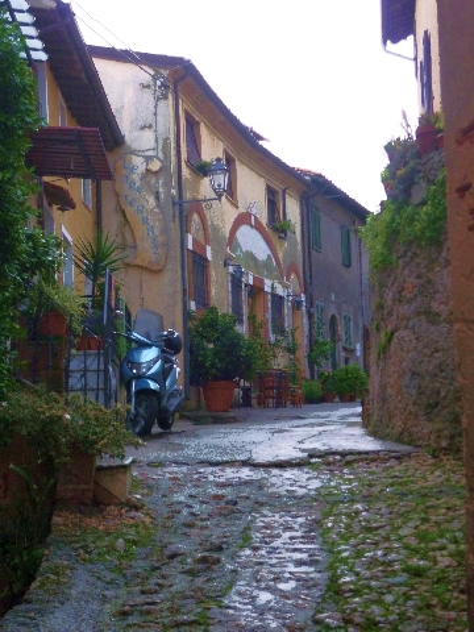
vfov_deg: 30.3
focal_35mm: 64
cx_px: 237
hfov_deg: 22.9
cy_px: 316
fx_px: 1168
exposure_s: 1/50
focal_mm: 10.6
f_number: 3.8
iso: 200
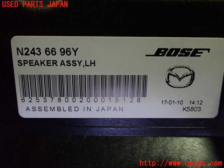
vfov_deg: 46.8
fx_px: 194
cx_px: 112
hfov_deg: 60.0
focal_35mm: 30
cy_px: 84
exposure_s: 1/100
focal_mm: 5.4
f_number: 2.3
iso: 800
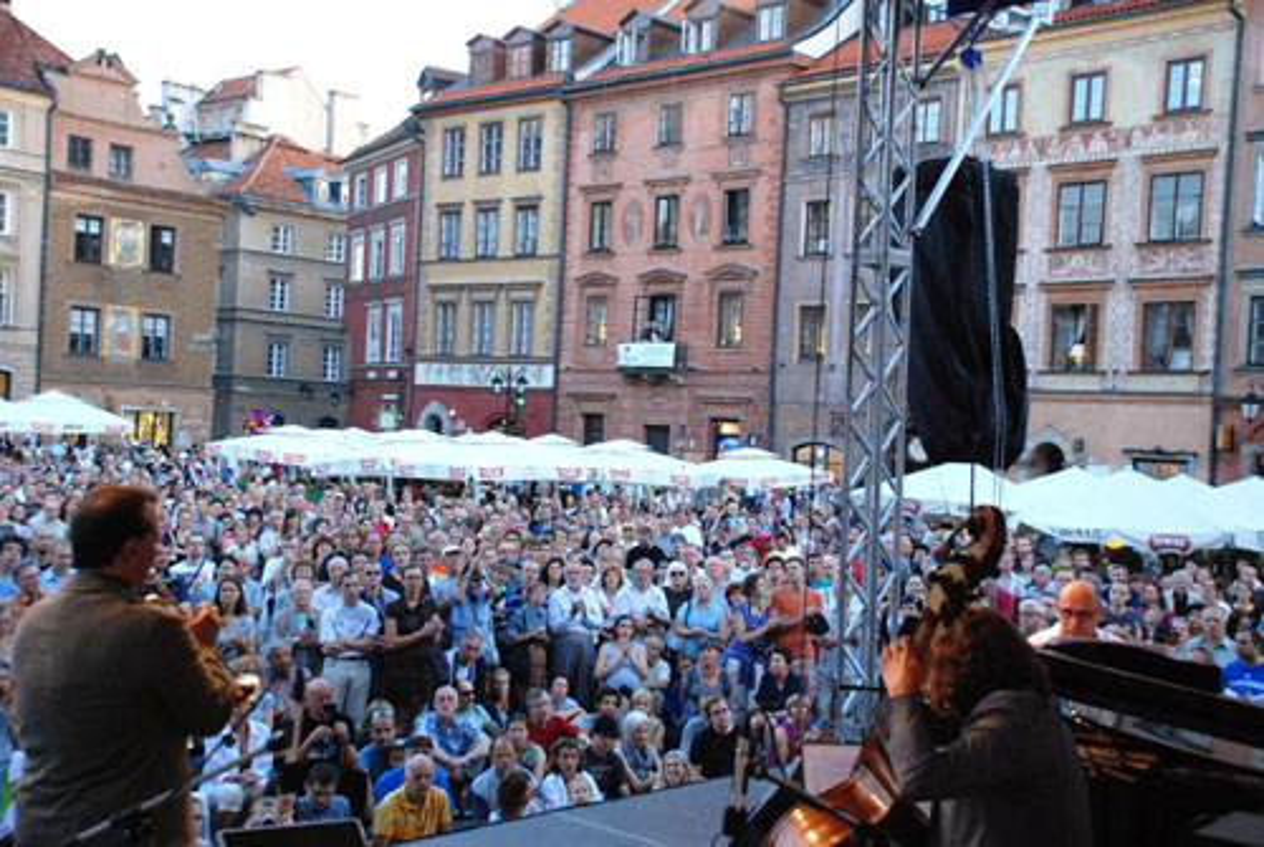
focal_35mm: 46
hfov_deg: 42.3
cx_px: 632
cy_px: 424
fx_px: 1635
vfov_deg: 29.0
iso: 800
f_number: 4.5
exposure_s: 1/80
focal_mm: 31
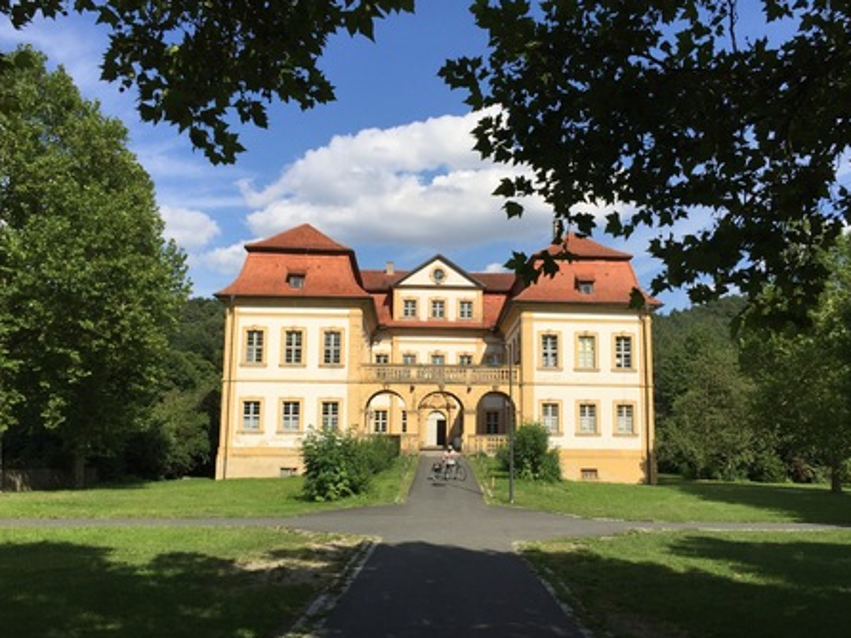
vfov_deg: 44.1
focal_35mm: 32
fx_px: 786
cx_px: 441
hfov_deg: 56.8
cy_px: 324
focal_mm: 4.15
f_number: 2.2
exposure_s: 1/3049
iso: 32
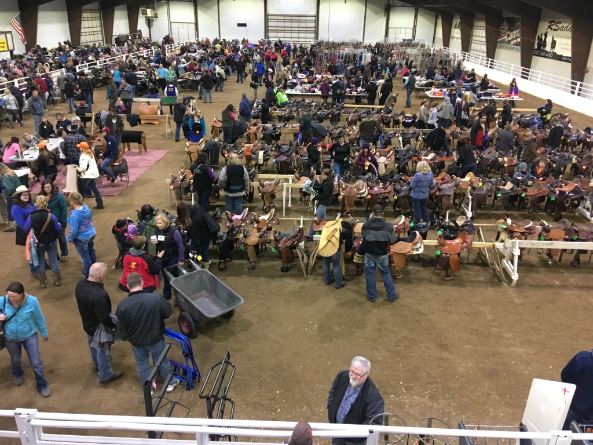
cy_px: 222
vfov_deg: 48.2
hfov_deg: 61.7
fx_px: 497
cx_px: 296
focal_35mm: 29
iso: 160
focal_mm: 4.15
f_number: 2.2
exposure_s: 1/30
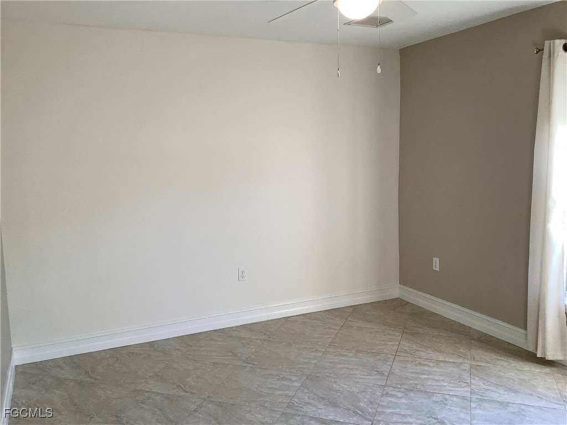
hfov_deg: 58.4
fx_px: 508
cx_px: 284
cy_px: 212
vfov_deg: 45.4
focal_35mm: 31
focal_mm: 3.3
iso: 64
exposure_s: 1/120
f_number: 2.4
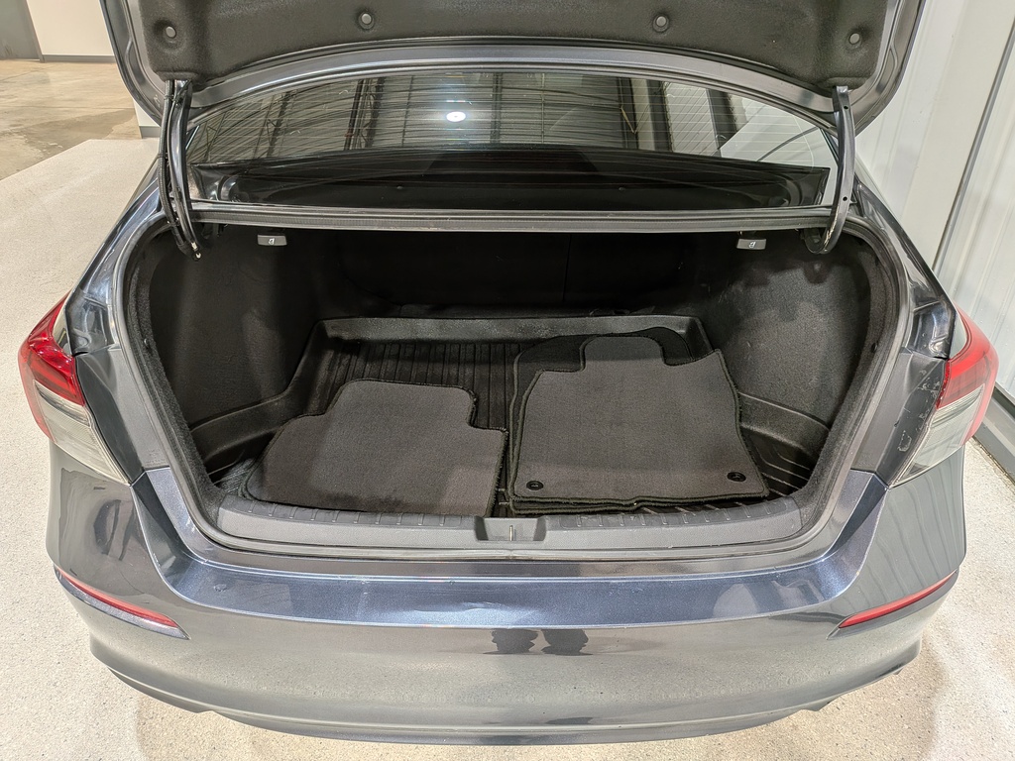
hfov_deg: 71.6
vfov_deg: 56.8
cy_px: 380
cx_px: 508
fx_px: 704
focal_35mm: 24
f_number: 1.7
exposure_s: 1/178
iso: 30
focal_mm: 4.53
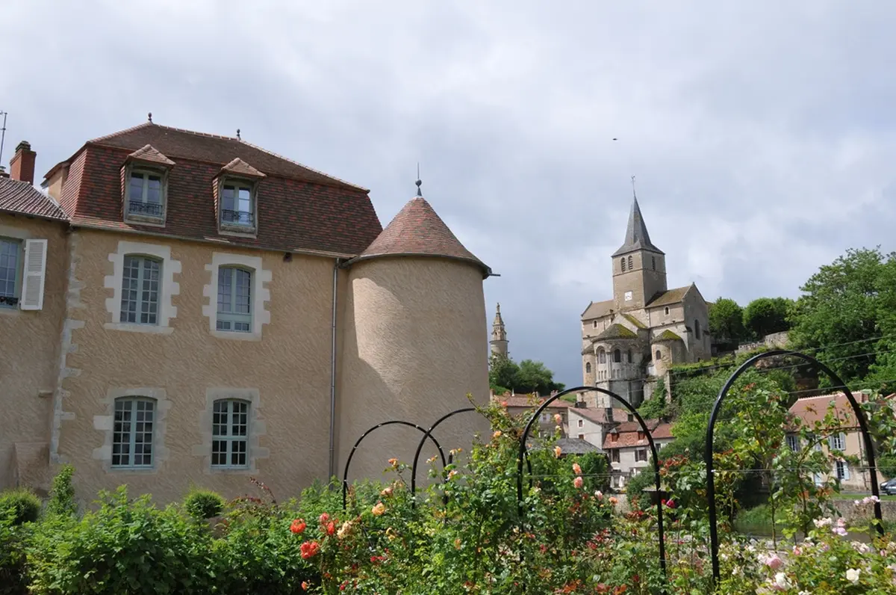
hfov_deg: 53.2
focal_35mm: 36
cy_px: 298
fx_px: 895
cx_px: 448
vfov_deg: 36.8
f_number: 11
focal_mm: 24
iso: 400
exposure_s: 1/500
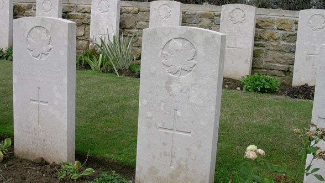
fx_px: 431
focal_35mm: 50
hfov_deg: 41.3
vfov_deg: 23.9
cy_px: 110
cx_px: 165
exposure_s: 1/203
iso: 70
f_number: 5.8
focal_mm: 6.7
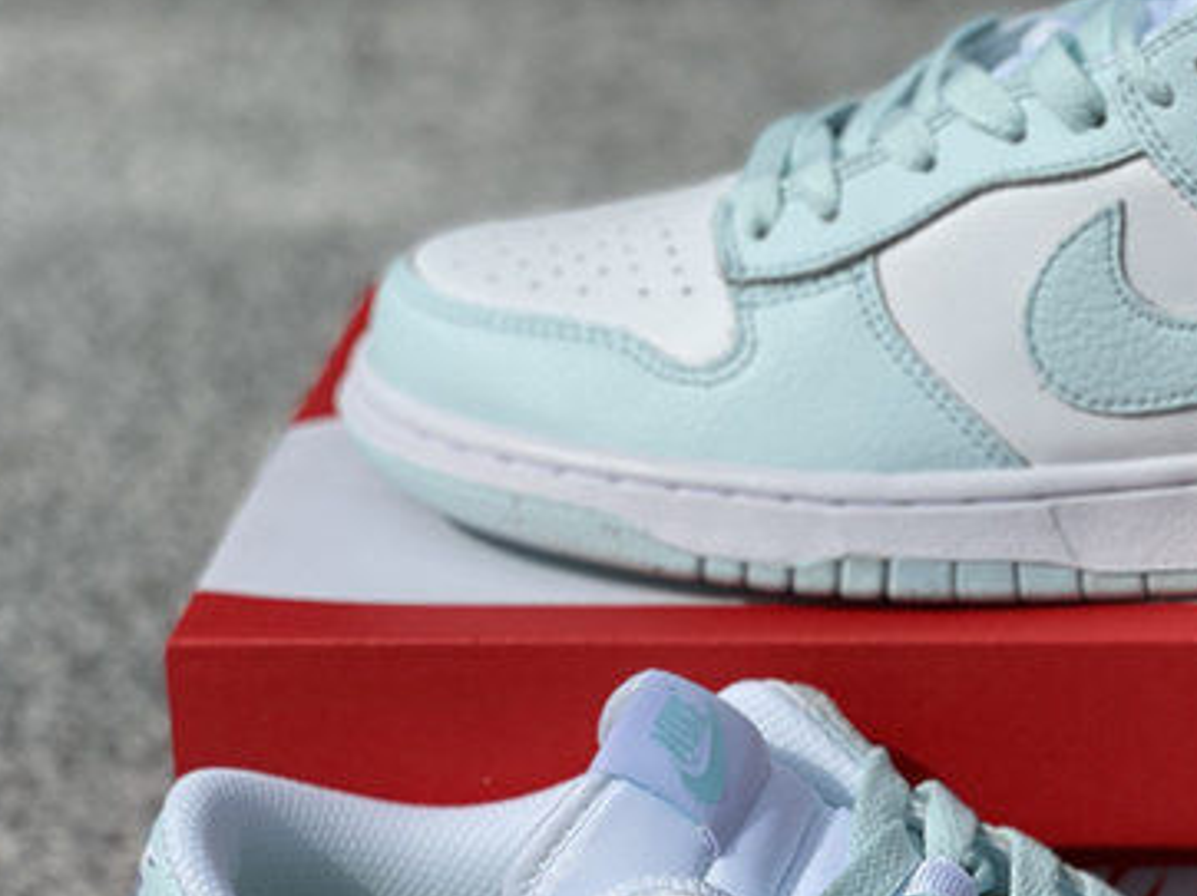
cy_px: 660
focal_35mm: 131
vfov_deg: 11.3
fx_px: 4527
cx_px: 1042
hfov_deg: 14.9
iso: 32
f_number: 2.2
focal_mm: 7.5
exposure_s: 1/4386
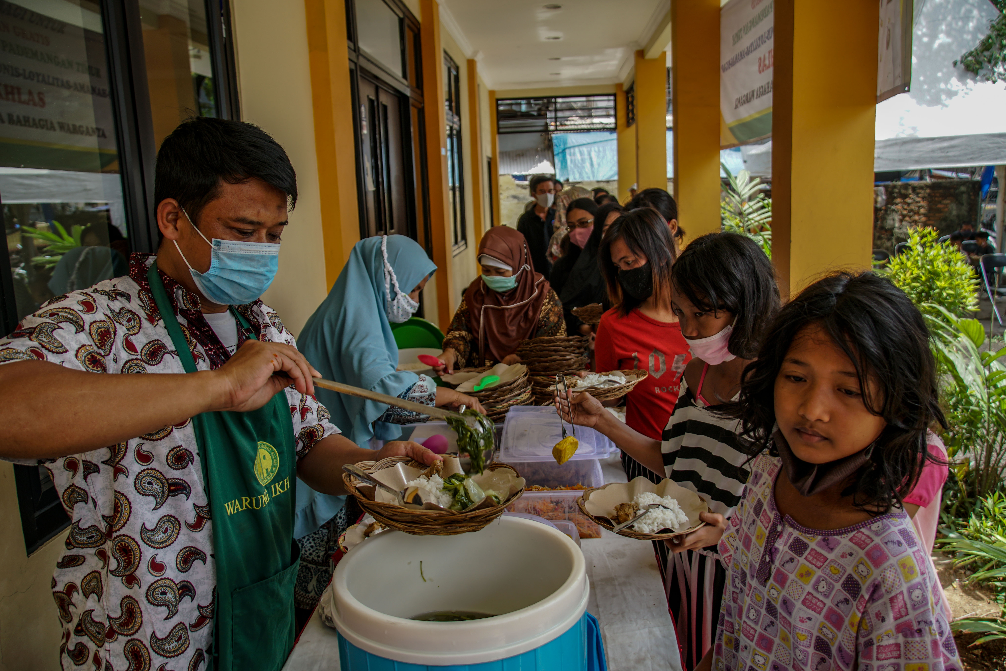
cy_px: 336
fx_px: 838
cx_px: 503
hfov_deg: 61.9
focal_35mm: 30
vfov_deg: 43.6
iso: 100
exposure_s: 1/160
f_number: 4
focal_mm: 20
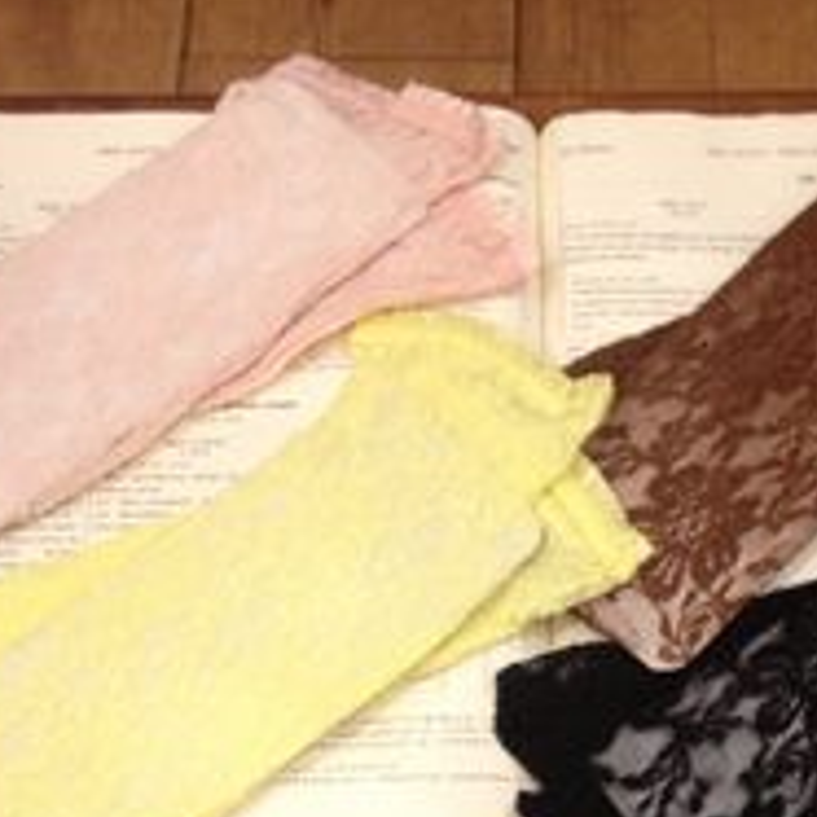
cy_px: 635
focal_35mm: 75
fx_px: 2003
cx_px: 571
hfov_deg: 22.9
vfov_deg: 22.8
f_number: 2.4
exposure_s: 1/20
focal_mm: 4.28
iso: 125
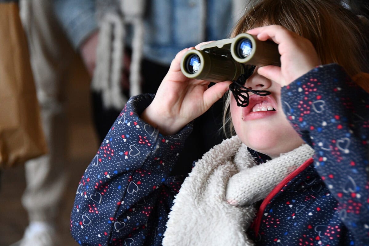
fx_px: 1609
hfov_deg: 13.1
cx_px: 184
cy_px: 123
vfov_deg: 8.7
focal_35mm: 157
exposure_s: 1/125
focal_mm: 105
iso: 3200
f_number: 5.3
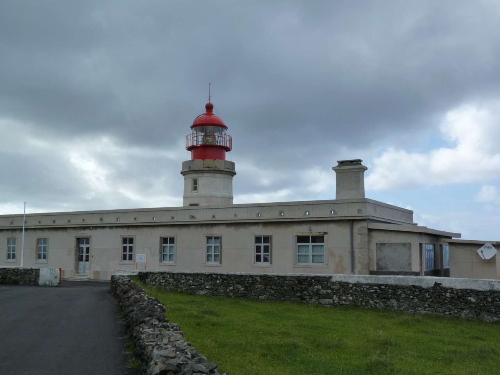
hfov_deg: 47.9
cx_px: 250
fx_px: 563
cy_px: 188
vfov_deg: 36.8
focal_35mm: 39
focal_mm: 6.9
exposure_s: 1/400
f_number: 5.6
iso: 125
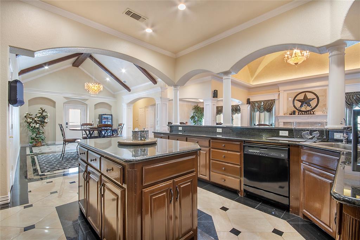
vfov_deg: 77.3
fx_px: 150
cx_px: 180
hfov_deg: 100.4
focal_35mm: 15
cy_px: 120
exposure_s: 2.5
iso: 100
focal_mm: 10
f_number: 11
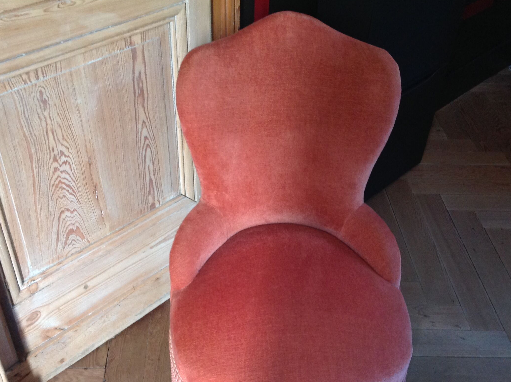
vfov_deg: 32.6
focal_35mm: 44
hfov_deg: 43.0
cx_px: 249
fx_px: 649
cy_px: 237
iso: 200
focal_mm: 4.28
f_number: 2.4
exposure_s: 1/15
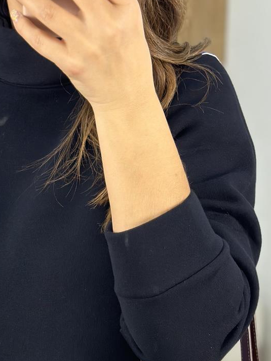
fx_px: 1139
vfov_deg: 17.7
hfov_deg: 13.5
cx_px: 30
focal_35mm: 109
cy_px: 348
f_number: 1.78
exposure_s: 1/100
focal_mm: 6.86
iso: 125
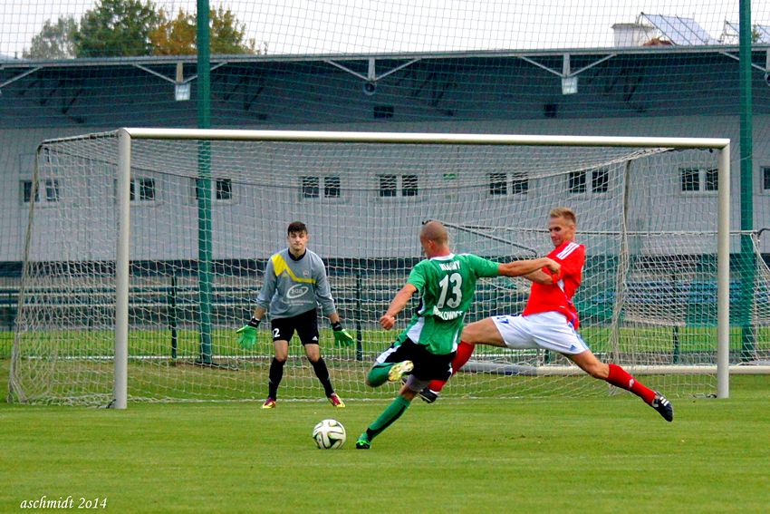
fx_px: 4171
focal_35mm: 195
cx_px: 385
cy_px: 257
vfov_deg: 7.0
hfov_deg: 10.5
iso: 1600
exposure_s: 1/1000
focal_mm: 130
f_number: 5
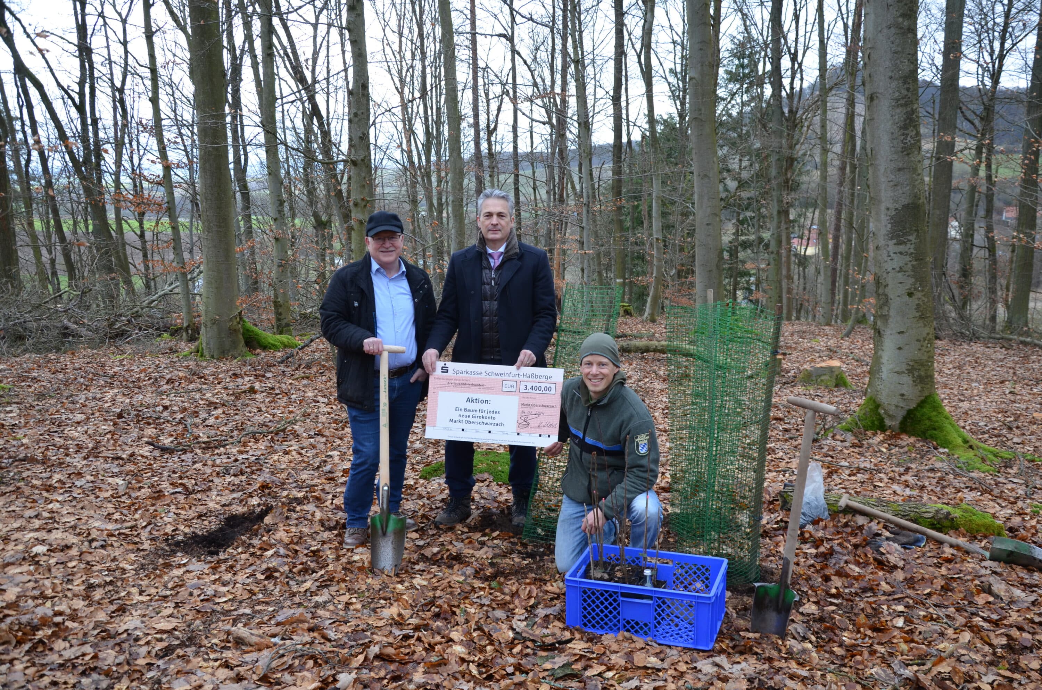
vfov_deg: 39.8
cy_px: 345
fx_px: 953
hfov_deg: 57.3
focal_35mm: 33
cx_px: 521
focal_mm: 22
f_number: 5
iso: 400
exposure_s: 1/100
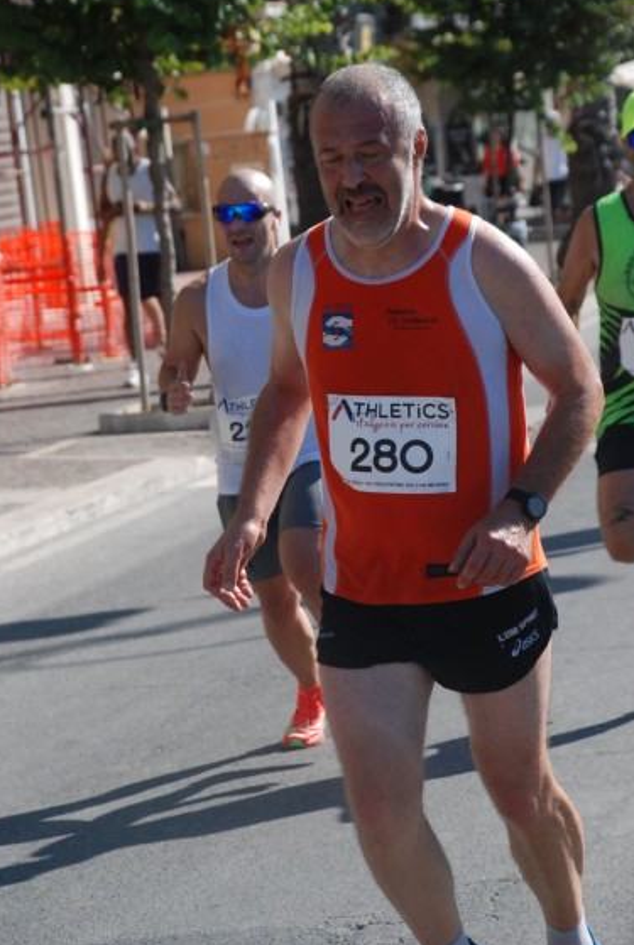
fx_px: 3814
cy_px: 458
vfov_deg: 14.1
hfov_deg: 9.5
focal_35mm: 145
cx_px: 325
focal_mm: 90
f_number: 6.3
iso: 1000
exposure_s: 1/1600
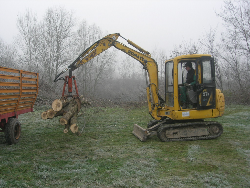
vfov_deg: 37.7
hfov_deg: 49.0
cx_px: 125
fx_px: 274
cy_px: 94
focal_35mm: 38
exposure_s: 1/92.8
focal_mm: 7.8
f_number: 4.8
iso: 64
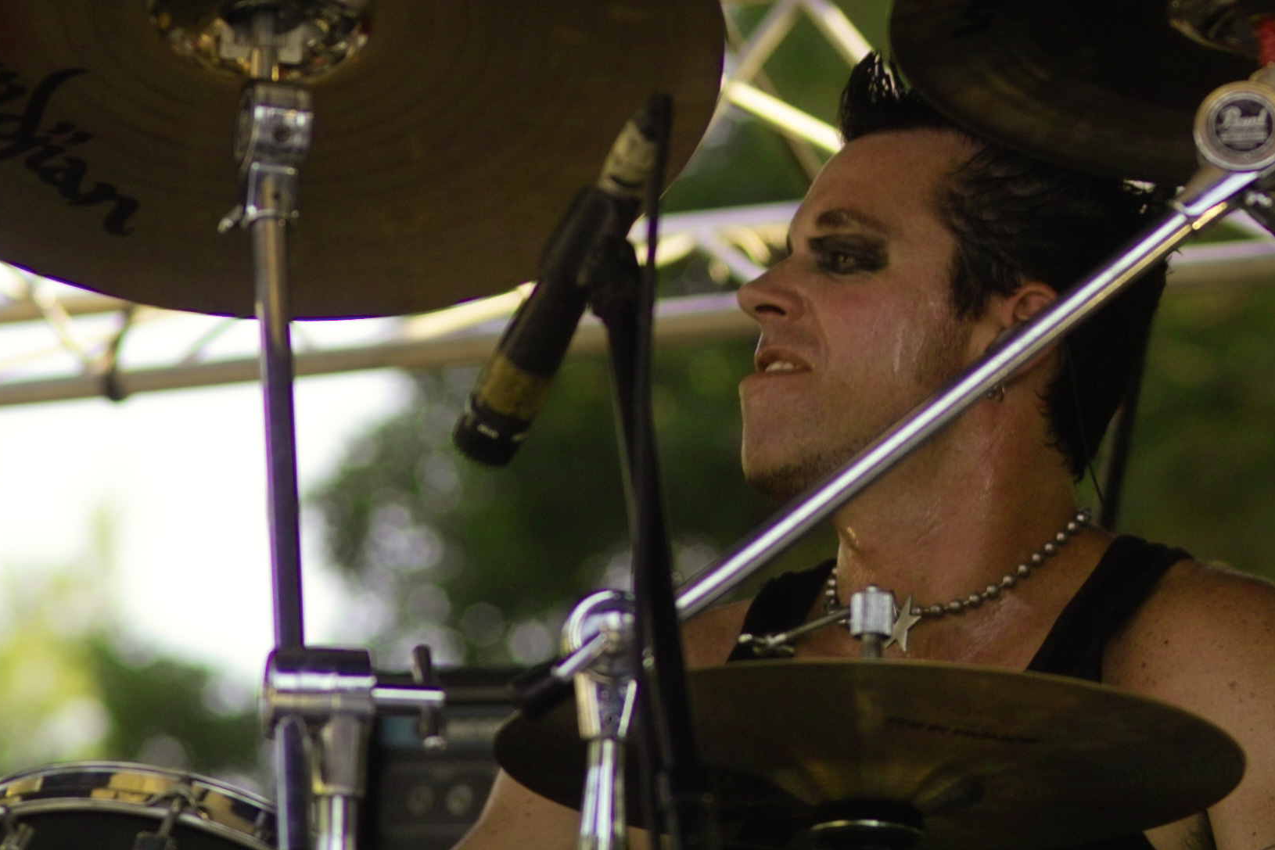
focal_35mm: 249
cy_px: 272
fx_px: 8819
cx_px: 803
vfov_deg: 5.5
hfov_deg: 8.3
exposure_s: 1/180
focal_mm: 105
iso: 200
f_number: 4
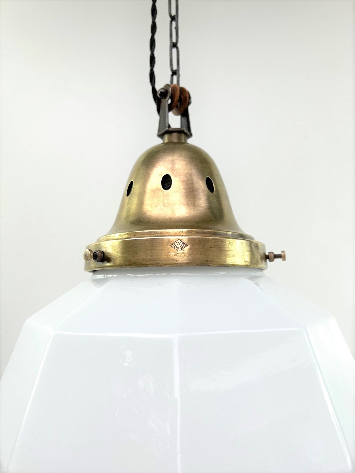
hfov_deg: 53.1
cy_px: 236
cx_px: 178
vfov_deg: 67.3
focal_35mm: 26
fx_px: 356
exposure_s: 1/662
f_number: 1.5
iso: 50
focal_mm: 5.7
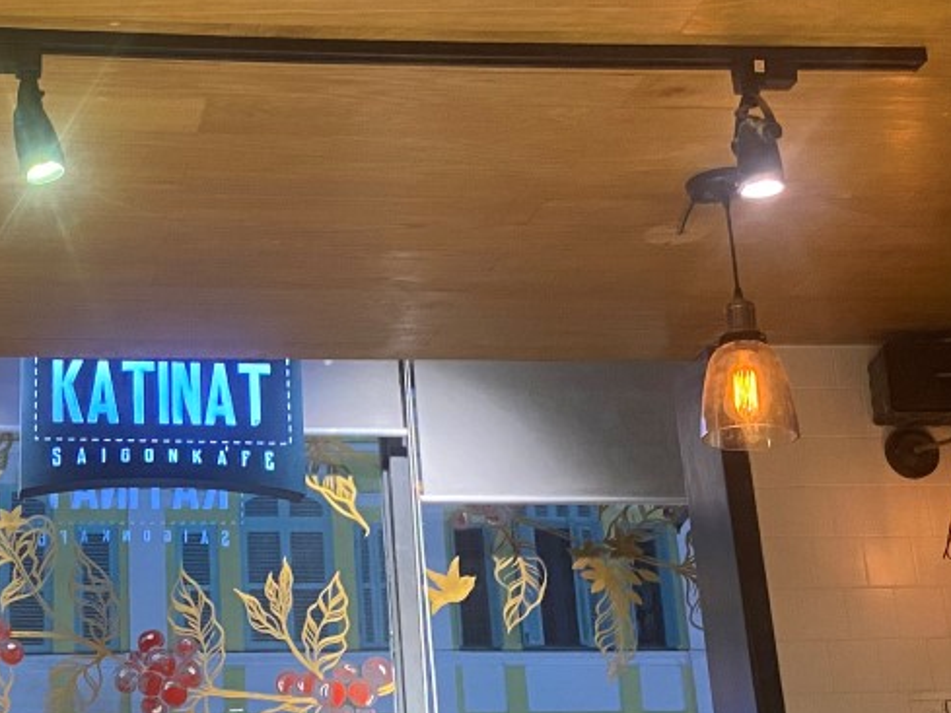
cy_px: 319
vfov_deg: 21.6
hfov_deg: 28.0
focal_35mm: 68
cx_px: 198
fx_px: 1869
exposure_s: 1/33
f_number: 1.8
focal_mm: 4.25
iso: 500
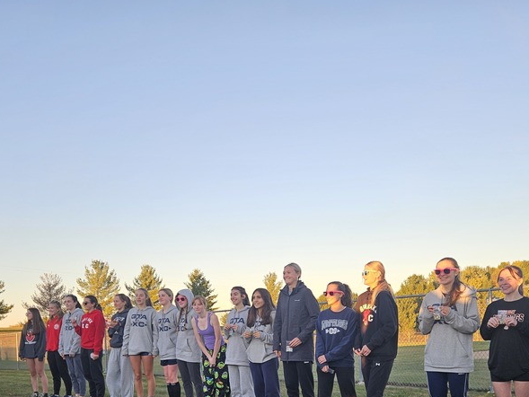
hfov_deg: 46.8
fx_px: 611
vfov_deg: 34.5
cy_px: 338
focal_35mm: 40
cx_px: 283
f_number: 1.8
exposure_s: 1/221
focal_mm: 5.4
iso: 25
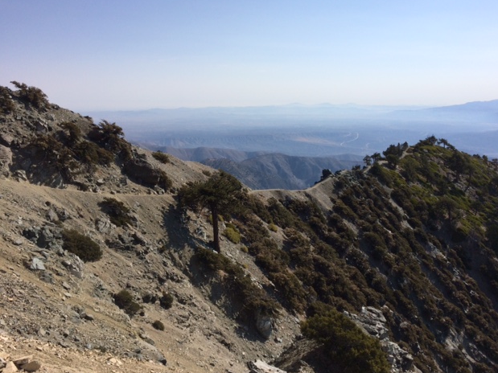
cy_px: 187
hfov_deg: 60.0
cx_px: 257
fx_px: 432
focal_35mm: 30
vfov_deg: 46.8
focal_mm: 4.15
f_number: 2.2
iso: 32
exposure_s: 1/3731
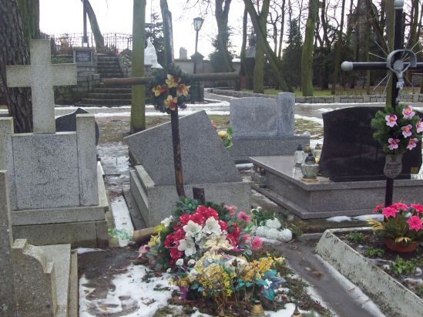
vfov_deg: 34.3
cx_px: 197
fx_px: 513
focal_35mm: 42
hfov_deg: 44.8
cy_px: 151
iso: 80
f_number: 2.7
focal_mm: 6
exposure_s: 1/126
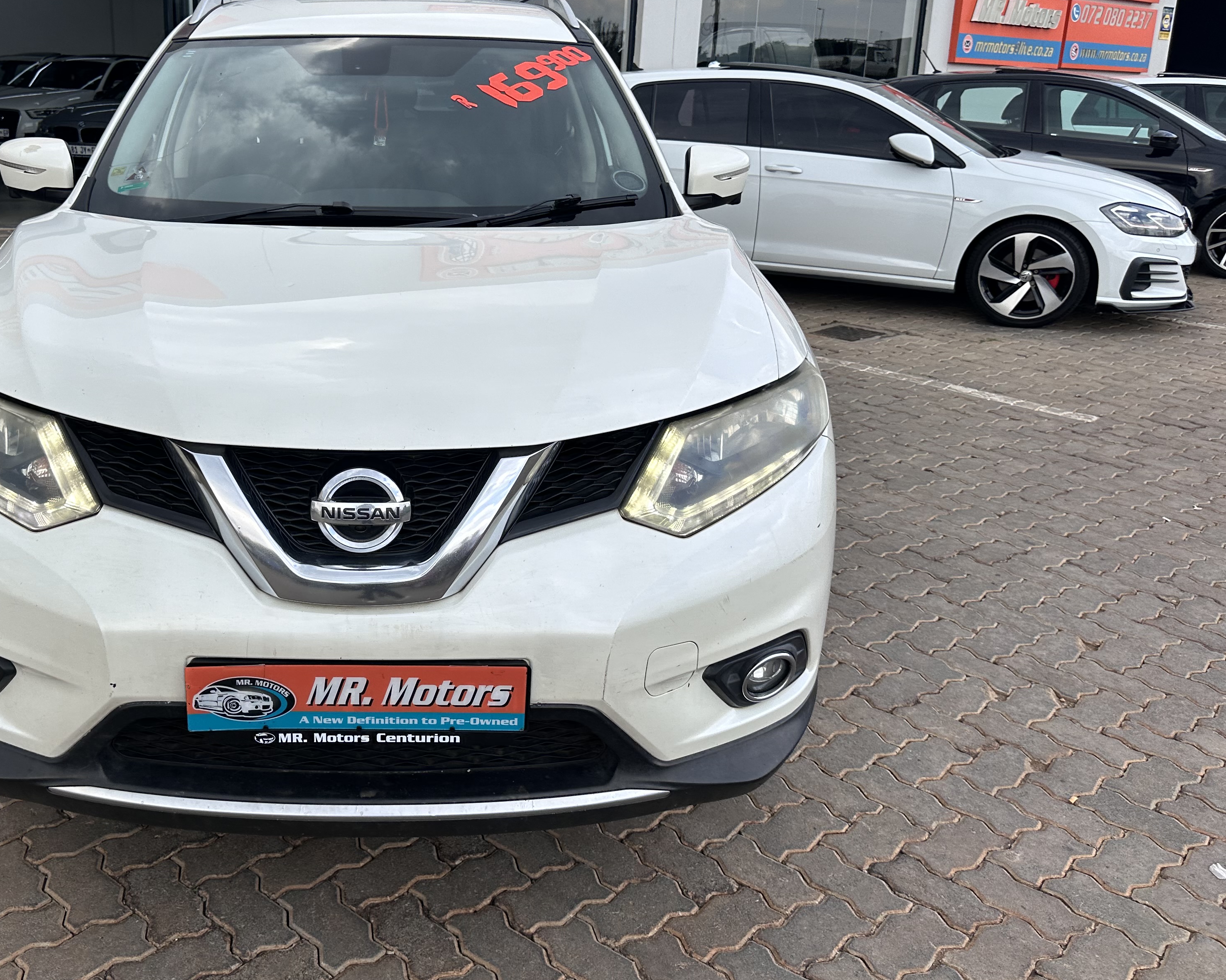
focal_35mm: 32
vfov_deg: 45.7
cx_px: 408
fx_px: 1161
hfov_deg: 54.5
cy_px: 430
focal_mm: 6.86
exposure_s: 1/1639
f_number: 1.78
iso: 80
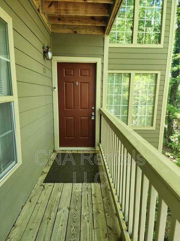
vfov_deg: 73.9
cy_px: 120
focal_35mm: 23
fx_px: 159
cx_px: 90
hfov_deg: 58.9
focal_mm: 6.4
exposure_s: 1/180
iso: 160
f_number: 1.8
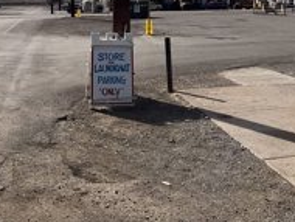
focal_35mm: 61
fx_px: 521
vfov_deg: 23.1
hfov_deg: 31.1
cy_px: 2
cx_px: 217
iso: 20
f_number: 1.8
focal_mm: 3
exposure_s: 1/5263
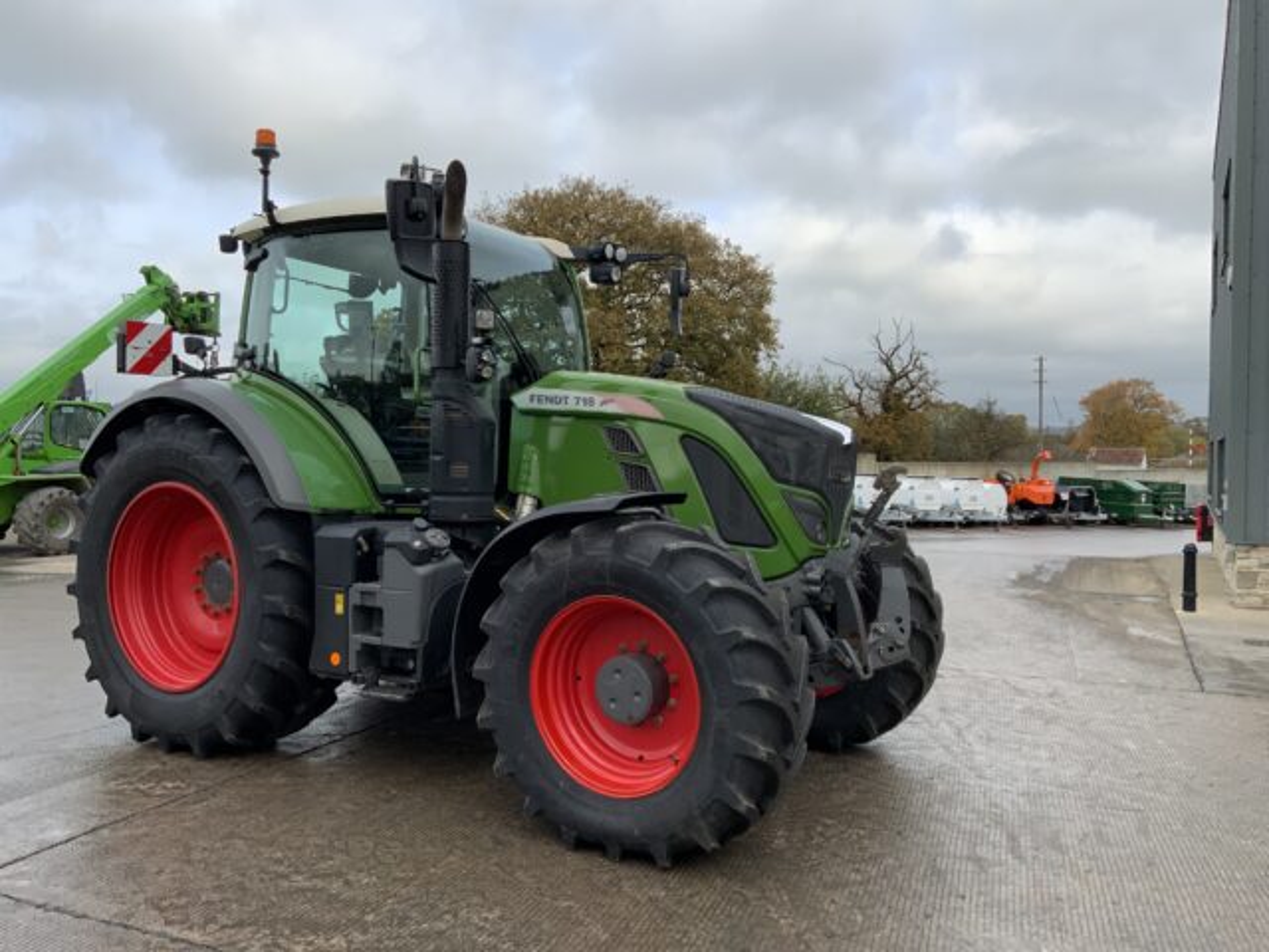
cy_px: 476
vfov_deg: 48.2
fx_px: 1063
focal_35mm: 29
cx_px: 634
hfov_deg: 61.7
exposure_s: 1/997
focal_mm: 3
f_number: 1.8
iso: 16
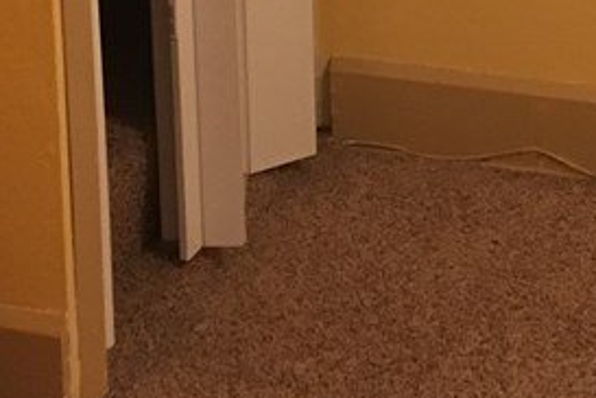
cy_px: -374
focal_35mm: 113
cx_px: 380
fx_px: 1871
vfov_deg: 11.1
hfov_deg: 18.1
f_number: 2.2
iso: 200
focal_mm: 4.15
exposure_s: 1/30
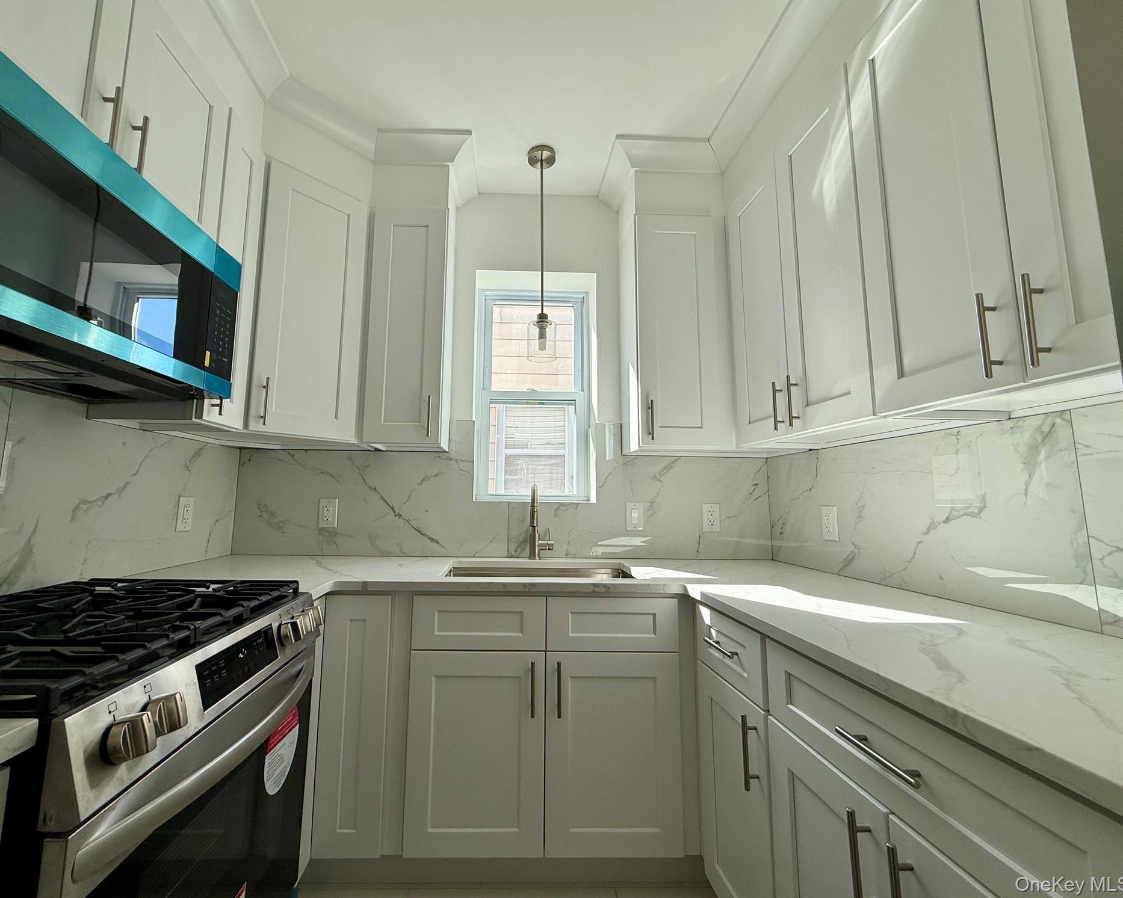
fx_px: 499
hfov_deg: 96.6
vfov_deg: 84.0
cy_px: 437
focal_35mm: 15
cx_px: 521
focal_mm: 2.22
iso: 50
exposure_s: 1/351
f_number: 2.2
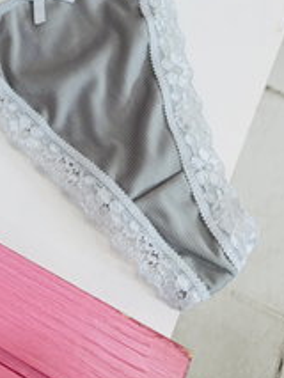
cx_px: -32
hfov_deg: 22.9
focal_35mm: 60
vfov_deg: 28.8
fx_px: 656
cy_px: -49
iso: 80
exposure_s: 1/100
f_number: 1.78
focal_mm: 6.76
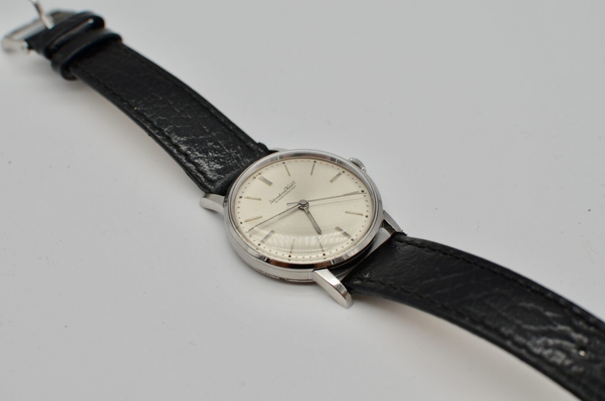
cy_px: 200
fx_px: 881
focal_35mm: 52
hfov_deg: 37.9
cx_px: 302
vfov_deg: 25.7
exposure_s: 1/125
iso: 200
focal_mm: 35
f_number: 5.6
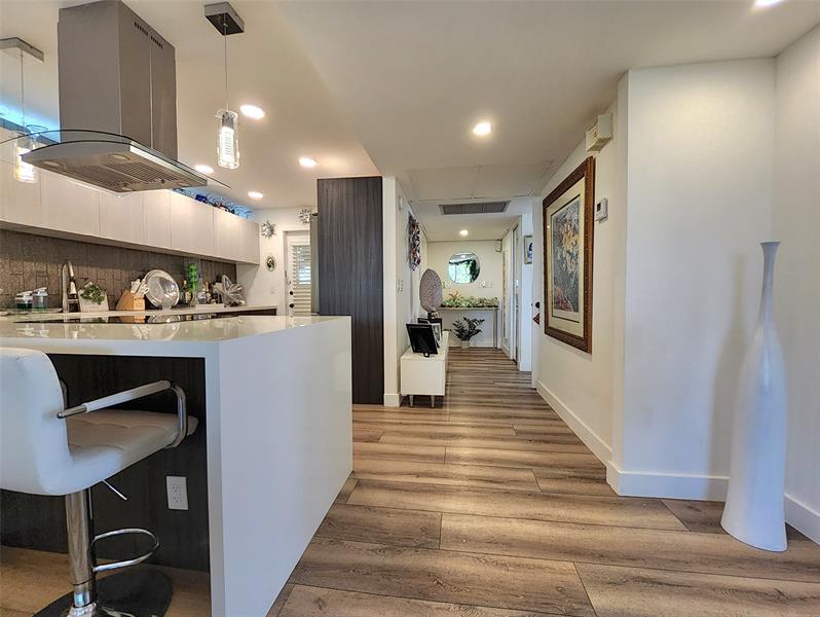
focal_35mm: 13
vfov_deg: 90.0
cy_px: 308
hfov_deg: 106.1
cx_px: 410
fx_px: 308
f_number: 2.2
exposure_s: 1/60.2
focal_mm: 1.13
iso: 100
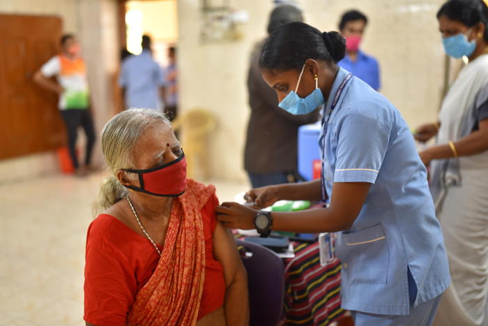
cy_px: 163
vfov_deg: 33.4
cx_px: 244
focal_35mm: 40
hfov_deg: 48.4
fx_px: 542
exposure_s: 1/125
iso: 800
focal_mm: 40
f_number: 1.4
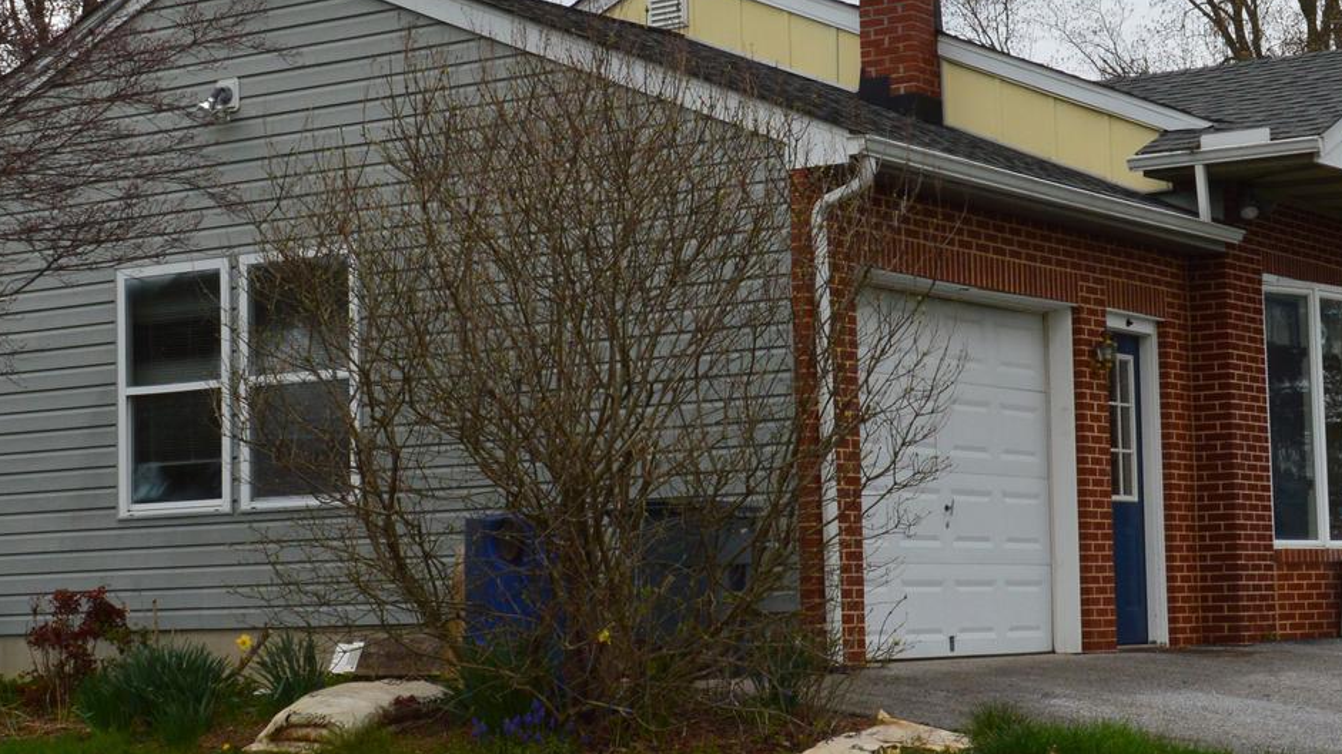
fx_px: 2918
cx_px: 746
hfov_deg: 25.9
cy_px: 383
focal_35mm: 82
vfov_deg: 14.7
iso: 400
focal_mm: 24
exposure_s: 1/400
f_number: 11
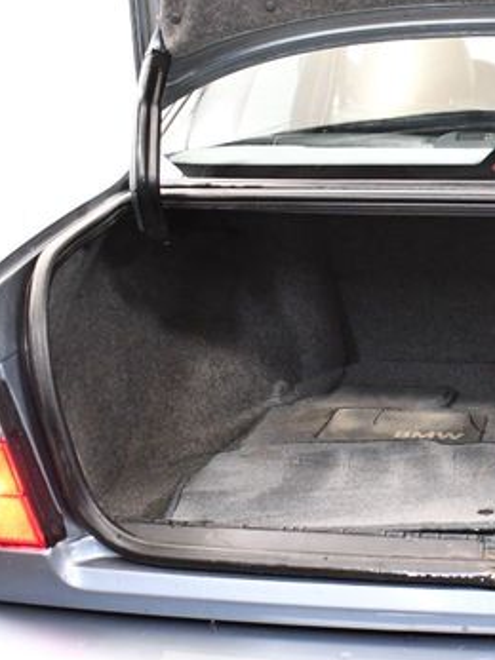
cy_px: 359
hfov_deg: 21.7
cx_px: 541
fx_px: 1221
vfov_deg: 30.3
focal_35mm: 64
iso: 3200
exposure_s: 1/125
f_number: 3.5
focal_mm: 18
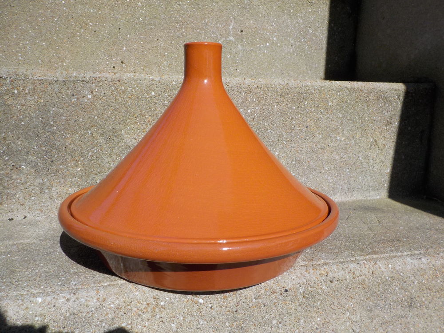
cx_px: 222
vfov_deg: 46.8
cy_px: 166
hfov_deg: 60.0
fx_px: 385
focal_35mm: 30
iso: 125
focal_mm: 4.1
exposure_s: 1/1250
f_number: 3.3
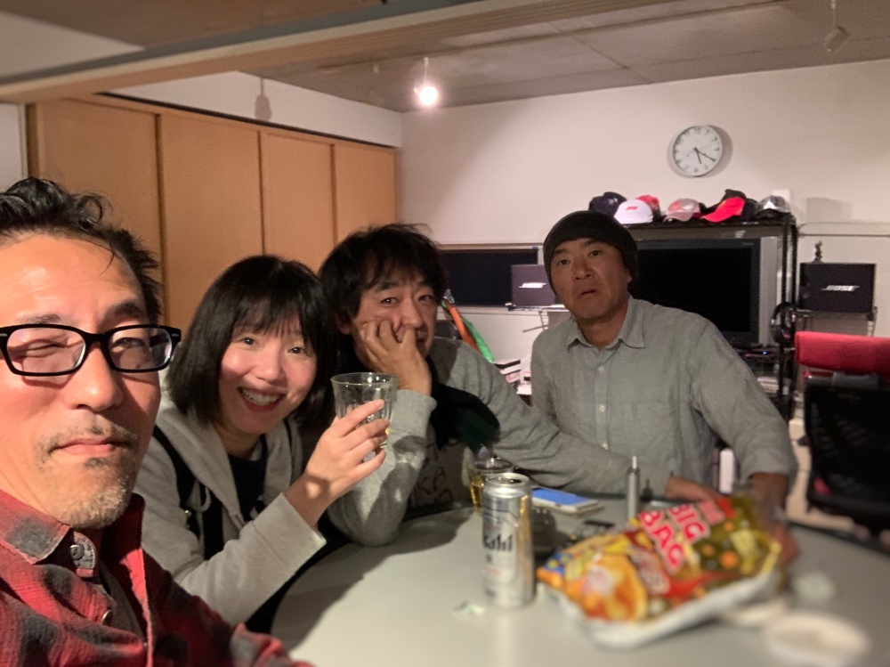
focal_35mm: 32
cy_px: 334
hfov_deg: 56.8
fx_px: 822
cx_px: 445
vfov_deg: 44.1
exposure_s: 1/25
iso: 320
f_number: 2.2
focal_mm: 2.87
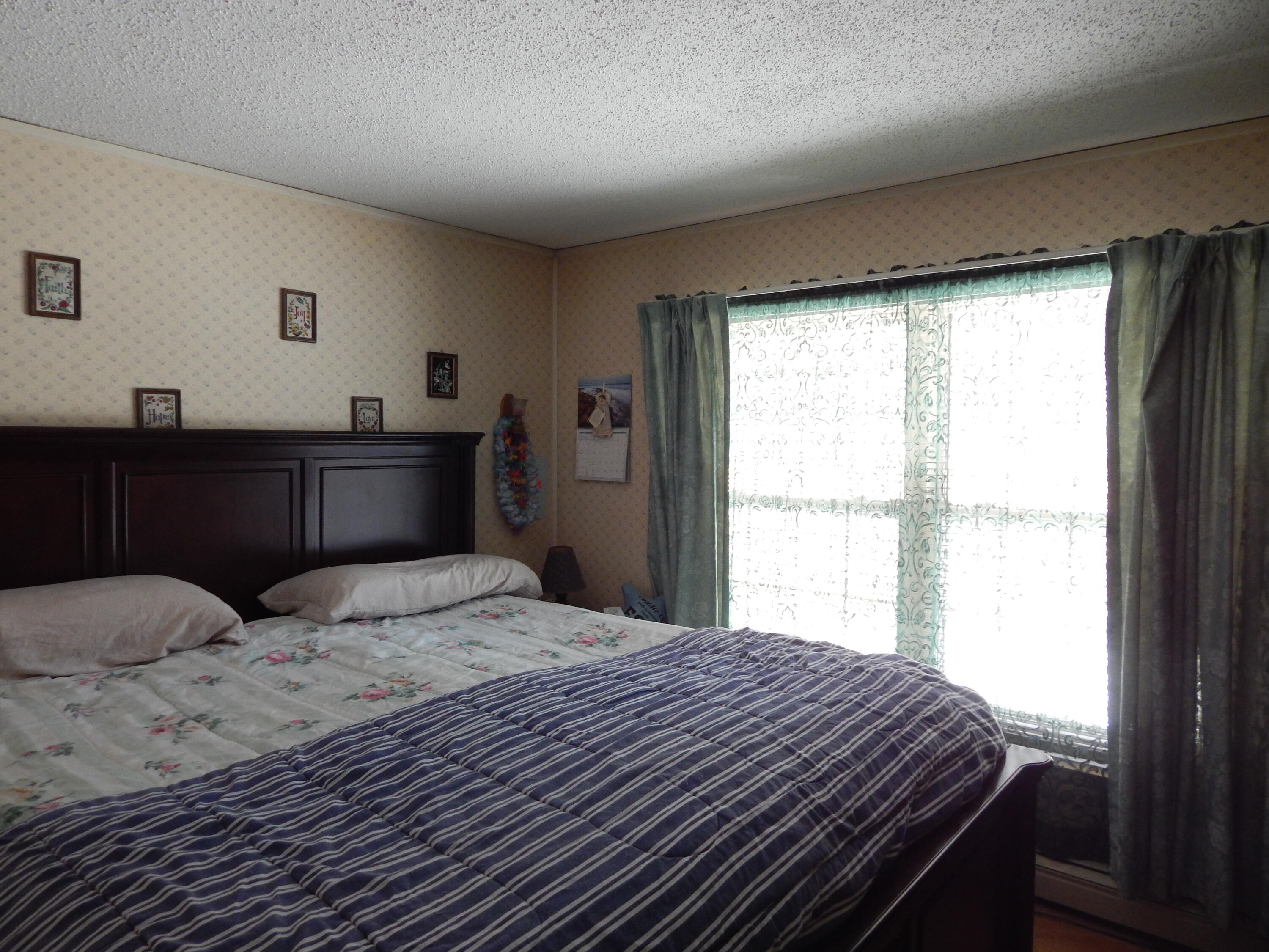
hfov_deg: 73.9
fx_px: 843
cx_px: 634
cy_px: 476
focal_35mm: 23
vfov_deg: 58.9
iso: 280
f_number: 3
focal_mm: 4
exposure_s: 1/30
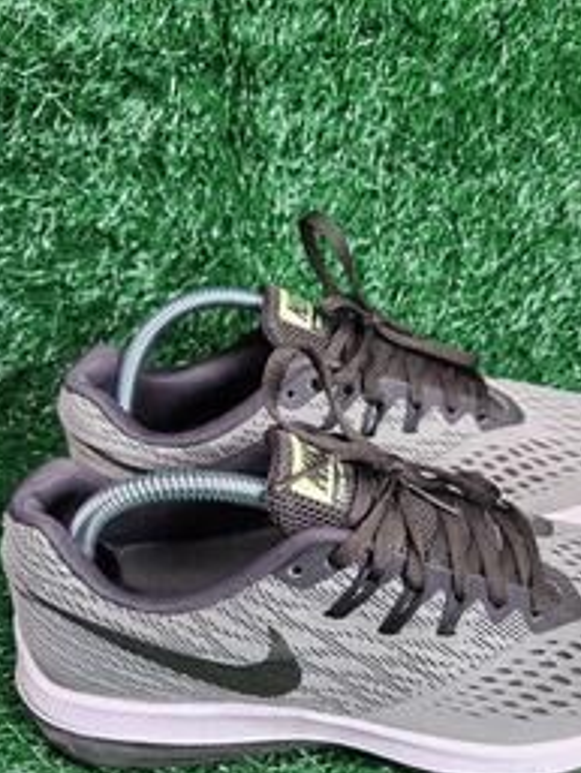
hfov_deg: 41.5
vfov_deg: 53.8
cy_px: 424
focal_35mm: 34
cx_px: 361
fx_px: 760
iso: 200
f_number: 1.8
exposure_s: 1/120
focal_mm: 5.4
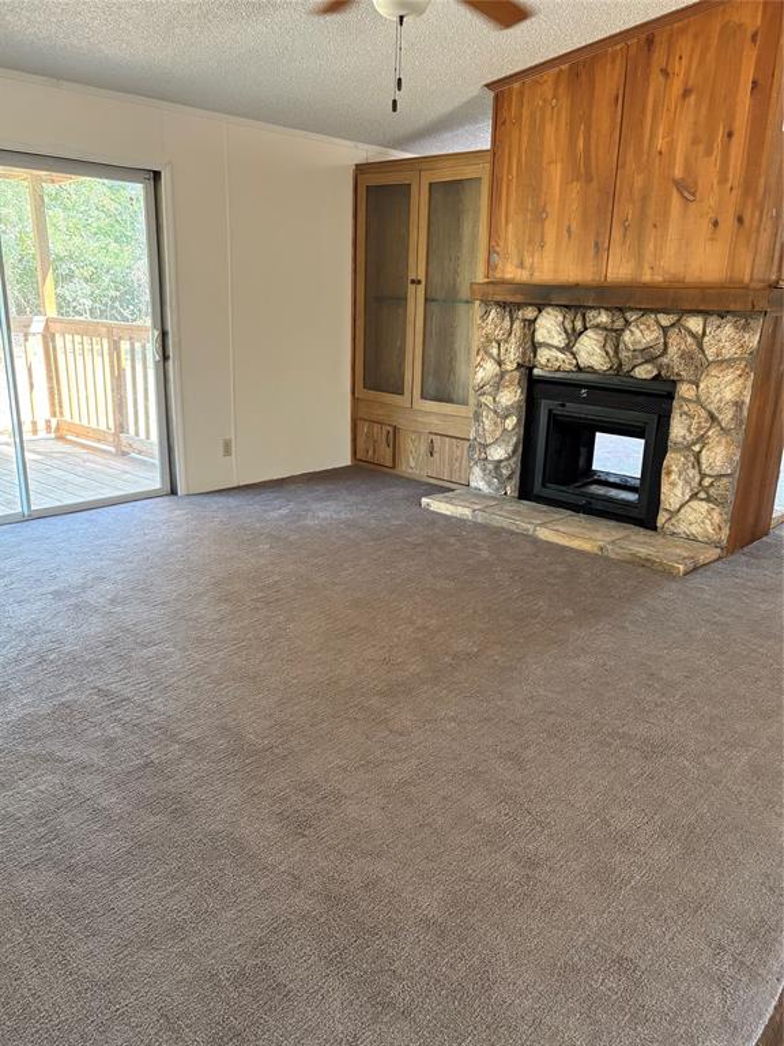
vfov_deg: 67.3
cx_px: 392
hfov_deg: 53.1
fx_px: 785
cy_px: 523
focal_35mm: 26
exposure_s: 1/60
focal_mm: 5.96
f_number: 1.6
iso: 250
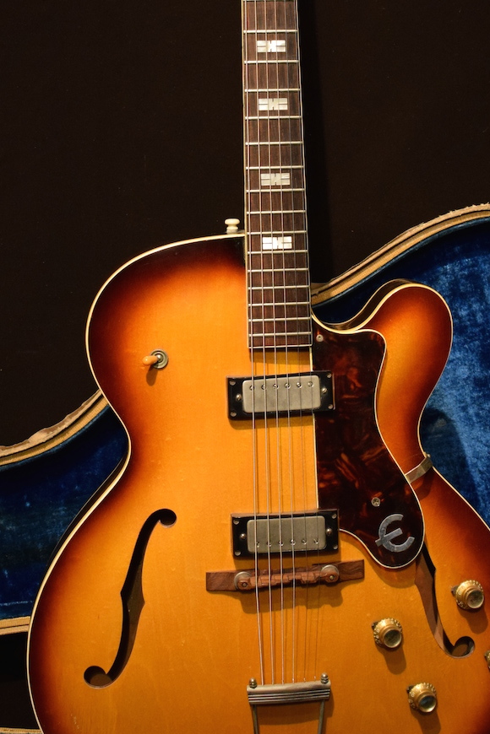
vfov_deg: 28.6
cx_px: 274
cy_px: 221
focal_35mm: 70
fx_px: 1426
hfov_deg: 19.5
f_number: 4
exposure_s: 1/30
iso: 1800
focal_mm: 27
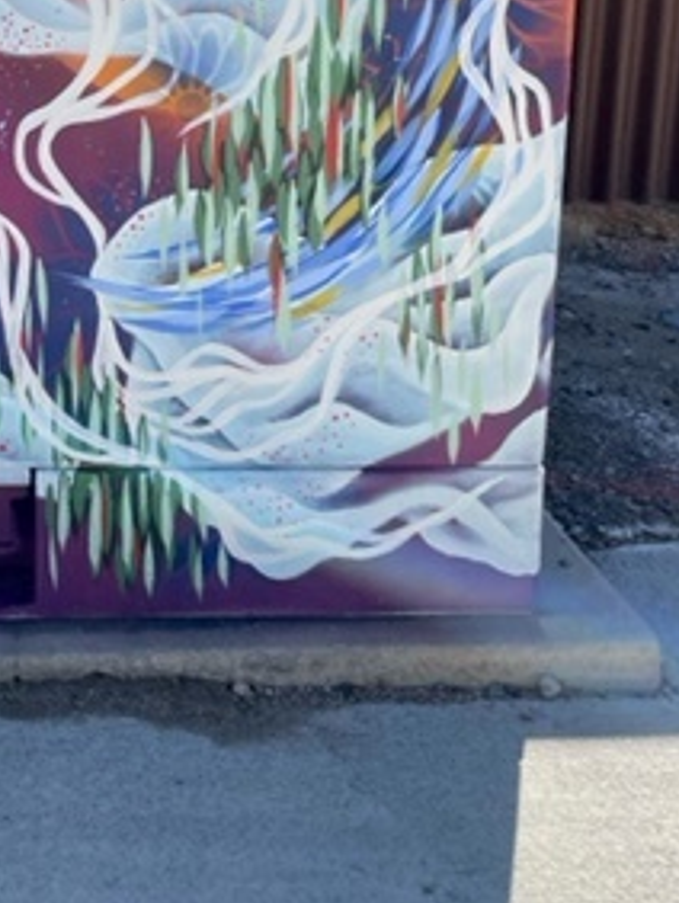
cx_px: -6
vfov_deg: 31.2
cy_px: 93
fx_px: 1541
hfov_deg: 23.7
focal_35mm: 59
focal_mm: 4.2
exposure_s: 1/1383
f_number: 1.6
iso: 32
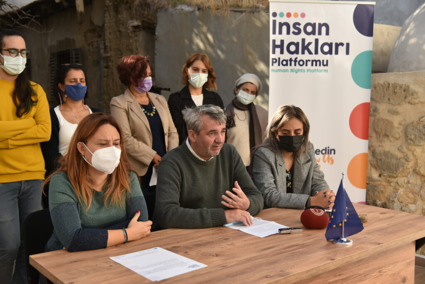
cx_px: 212
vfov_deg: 35.1
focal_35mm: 38
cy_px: 142
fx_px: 449
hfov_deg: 50.7
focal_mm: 38
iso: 800
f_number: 4
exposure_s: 1/4000
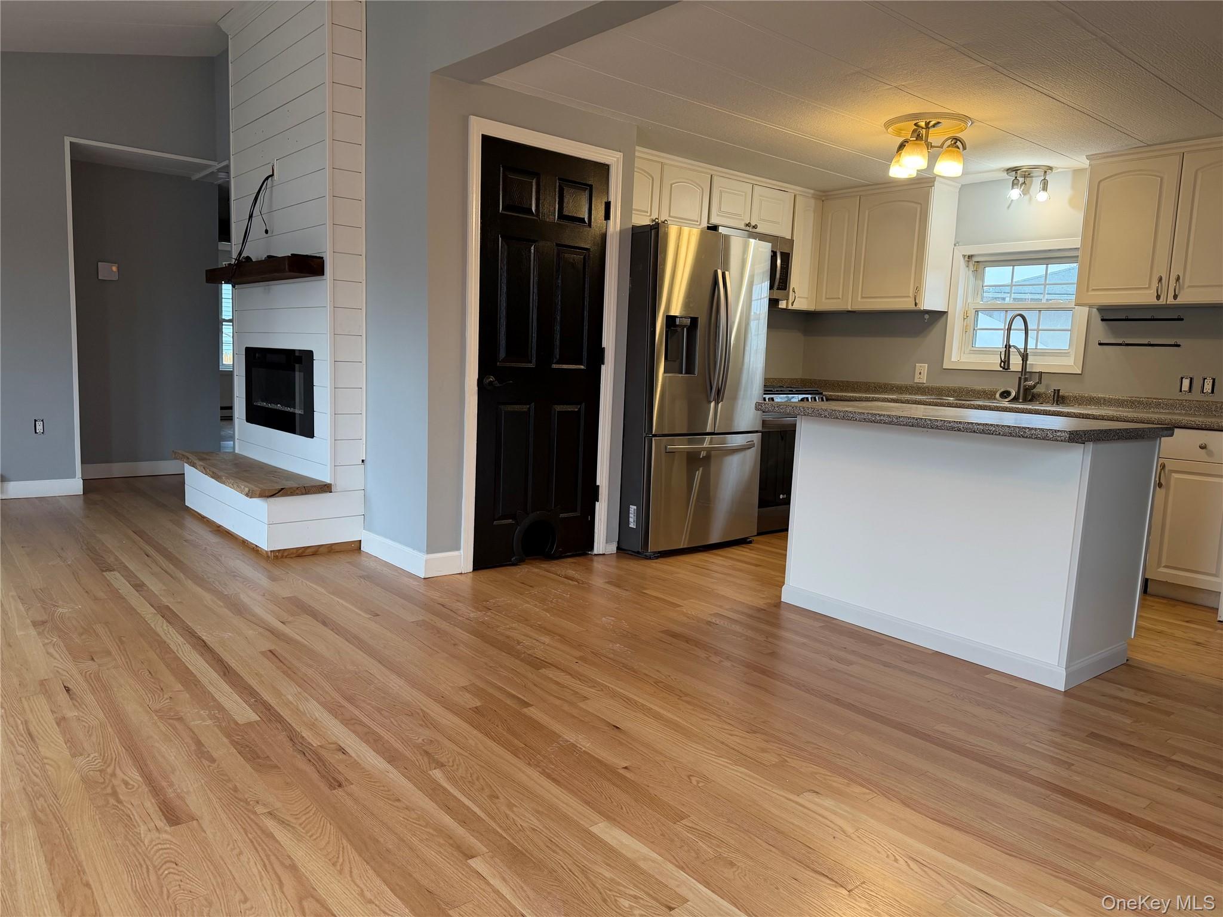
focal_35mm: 24
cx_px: 612
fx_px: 848
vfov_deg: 56.8
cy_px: 458
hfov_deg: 71.6
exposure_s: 1/60
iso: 160
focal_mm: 6.76
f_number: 1.78
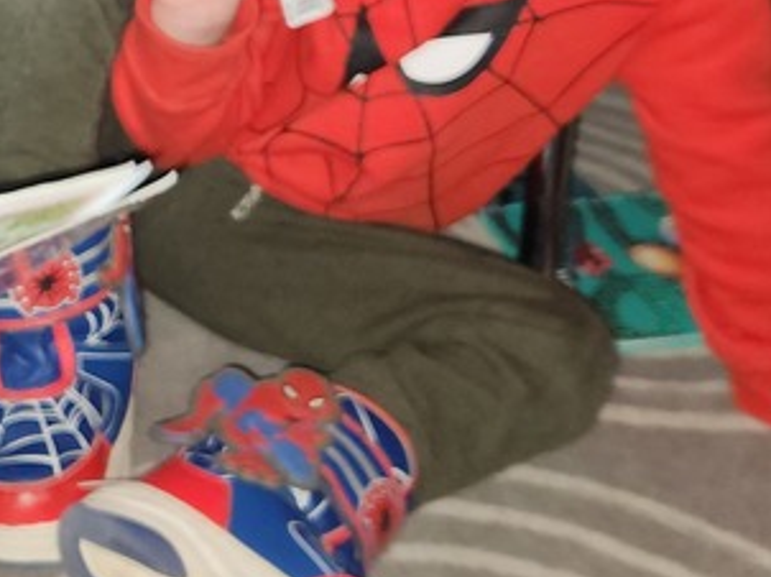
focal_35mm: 78
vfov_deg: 18.3
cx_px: -248
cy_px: -20
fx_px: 1736
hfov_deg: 22.3
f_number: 1.8
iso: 125
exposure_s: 1/24
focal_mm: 5.4
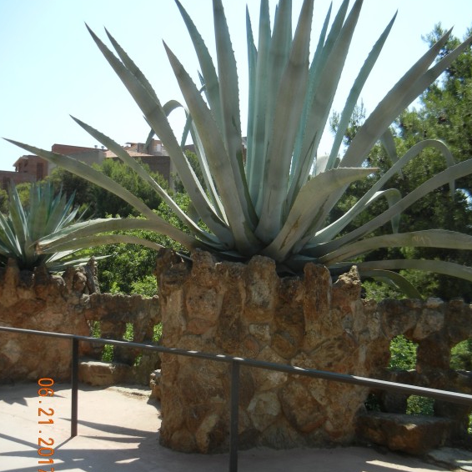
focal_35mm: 36
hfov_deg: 46.0
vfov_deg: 46.0
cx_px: 236
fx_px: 555
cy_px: 254
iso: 160
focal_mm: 5.4
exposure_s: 1/952
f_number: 3.5
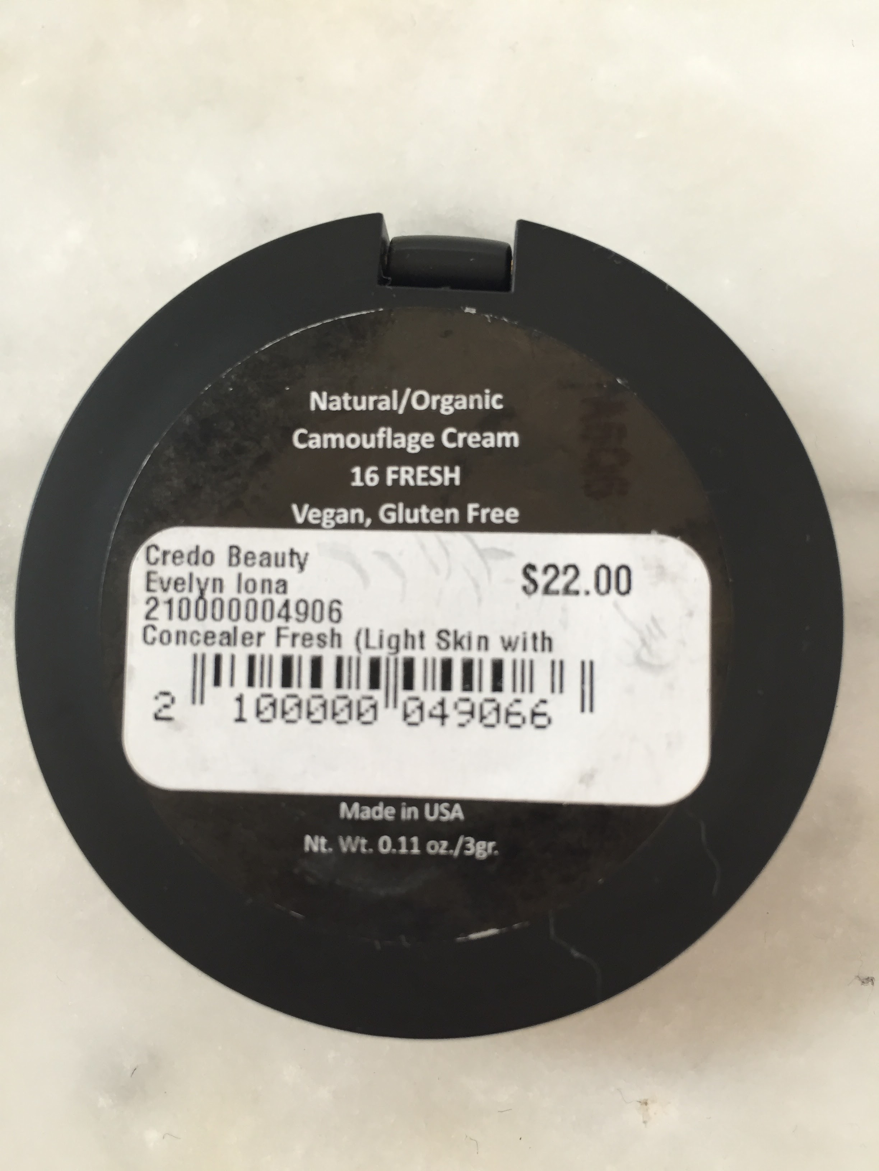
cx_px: 440
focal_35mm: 29
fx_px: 982
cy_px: 586
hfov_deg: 48.2
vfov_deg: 61.7
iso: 64
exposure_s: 1/30
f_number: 2.2
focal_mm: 4.15
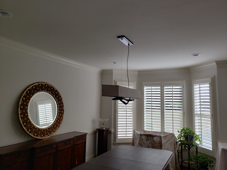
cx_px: 114
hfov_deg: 67.3
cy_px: 85
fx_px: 170
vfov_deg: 53.1
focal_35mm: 26
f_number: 2.4
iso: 50
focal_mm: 4.3
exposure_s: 1/265
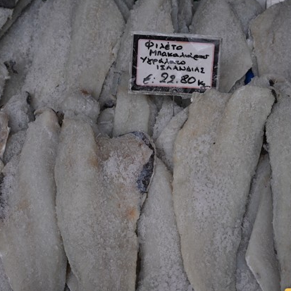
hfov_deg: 29.9
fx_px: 542
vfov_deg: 30.0
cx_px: 189
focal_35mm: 57
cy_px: 155
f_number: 6.3
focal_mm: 36
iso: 100
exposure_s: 1/320
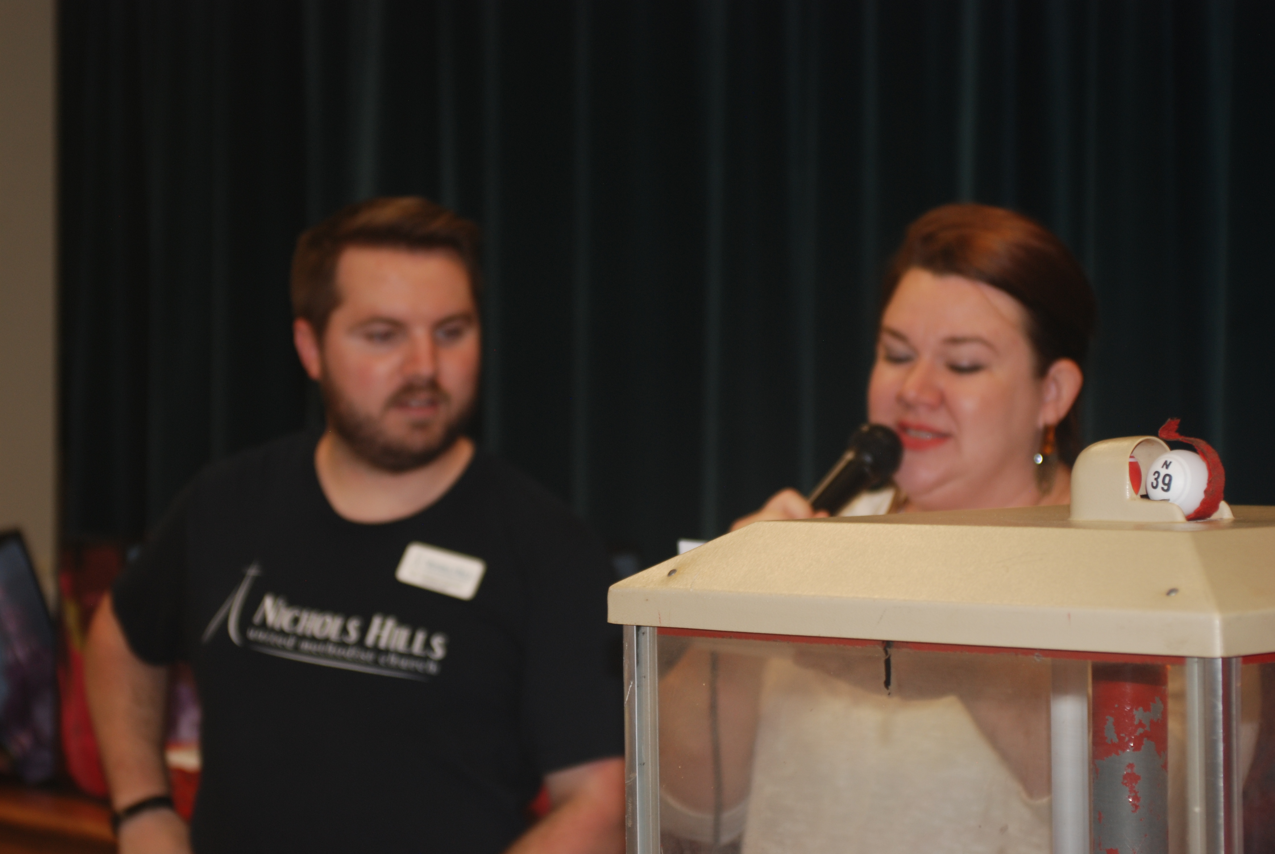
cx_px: 638
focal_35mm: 87
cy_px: 427
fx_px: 3085
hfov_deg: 23.4
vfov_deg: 15.8
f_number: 4
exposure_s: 1/60
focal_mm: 58
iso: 200
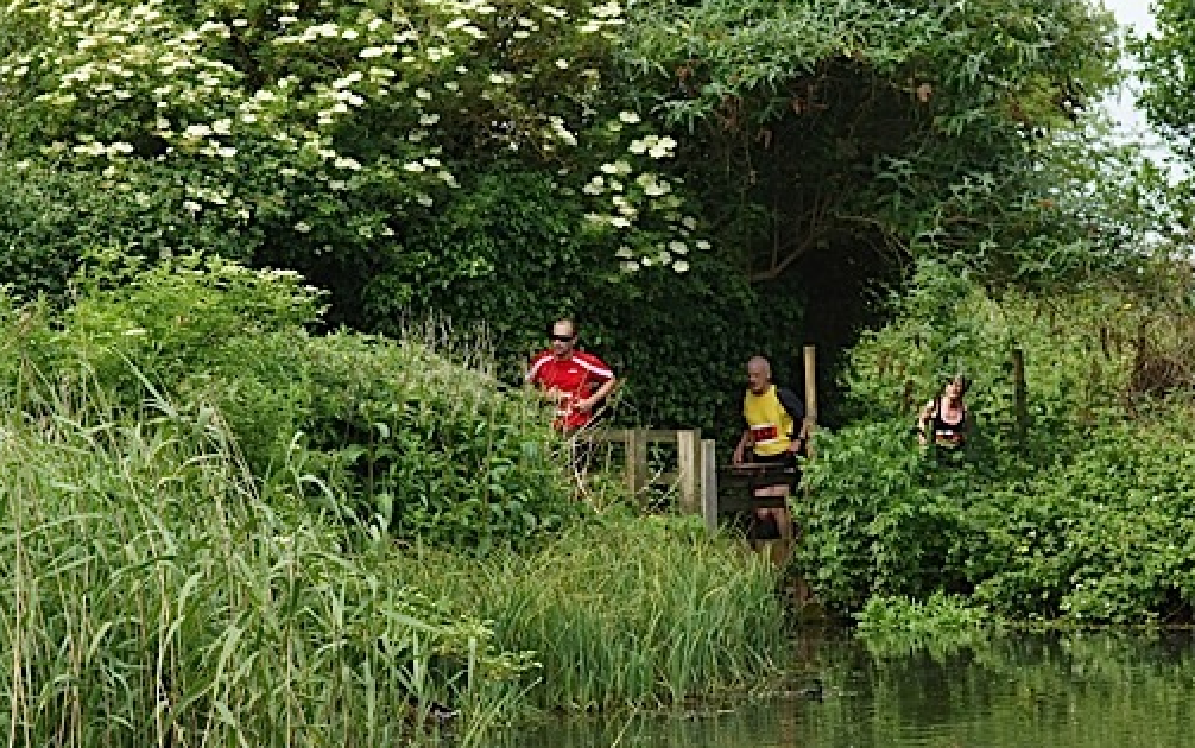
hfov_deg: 12.3
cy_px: 350
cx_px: 672
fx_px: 5540
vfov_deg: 7.7
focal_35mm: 170
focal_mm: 70
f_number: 5.6
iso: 100
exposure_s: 1/250
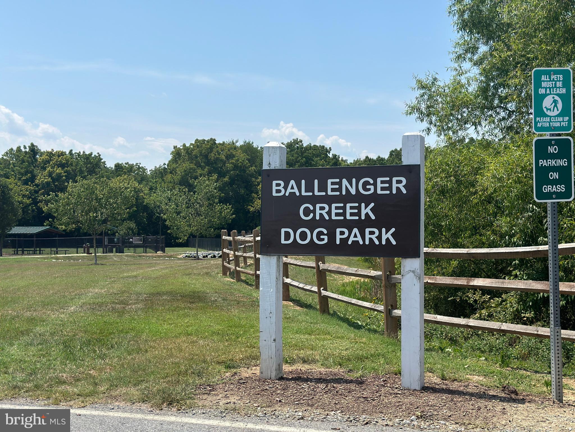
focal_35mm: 48
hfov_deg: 39.7
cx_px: 288
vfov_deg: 30.3
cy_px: 216
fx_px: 797
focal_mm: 6.86
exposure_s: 1/7092
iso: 100
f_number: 1.78
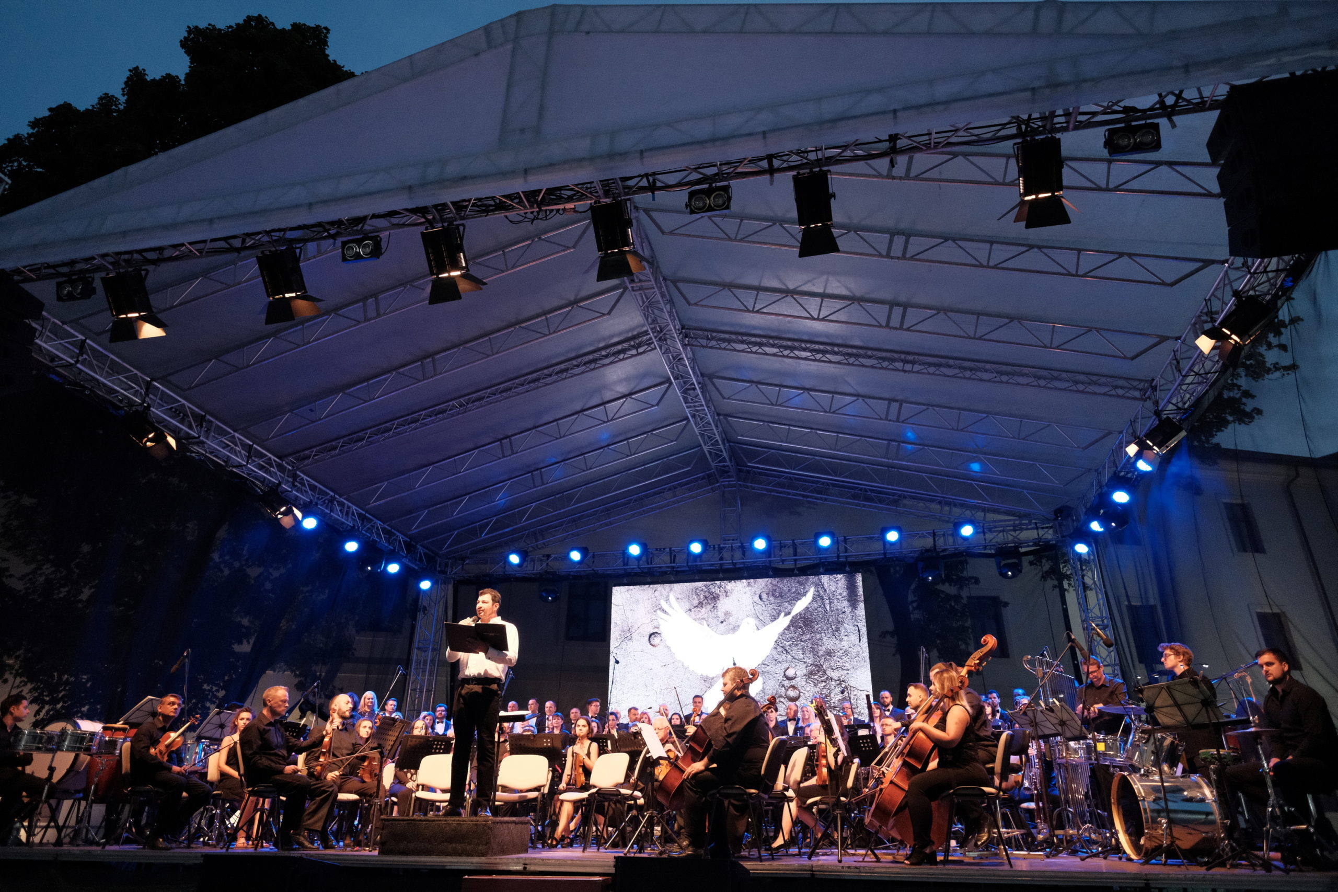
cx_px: 669
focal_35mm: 21
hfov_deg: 81.2
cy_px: 446
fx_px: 780
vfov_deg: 59.5
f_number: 2.8
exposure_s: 1/125
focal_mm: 14
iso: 3200
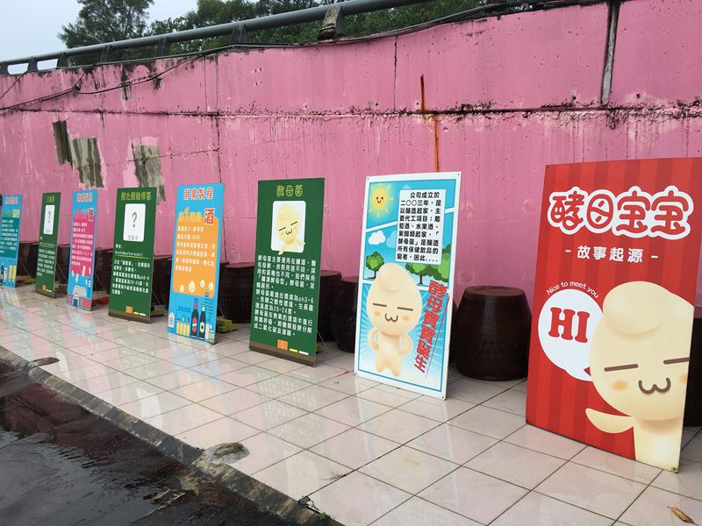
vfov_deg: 48.2
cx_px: 351
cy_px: 263
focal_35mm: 29
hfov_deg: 61.7
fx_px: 588
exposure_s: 1/240
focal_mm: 4.15
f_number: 2.2
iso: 25
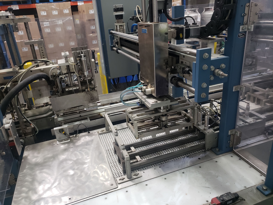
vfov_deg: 53.1
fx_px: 205
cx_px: 136
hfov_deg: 67.3
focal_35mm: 26
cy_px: 102
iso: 250
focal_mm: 4.3
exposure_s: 1/40
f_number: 1.5
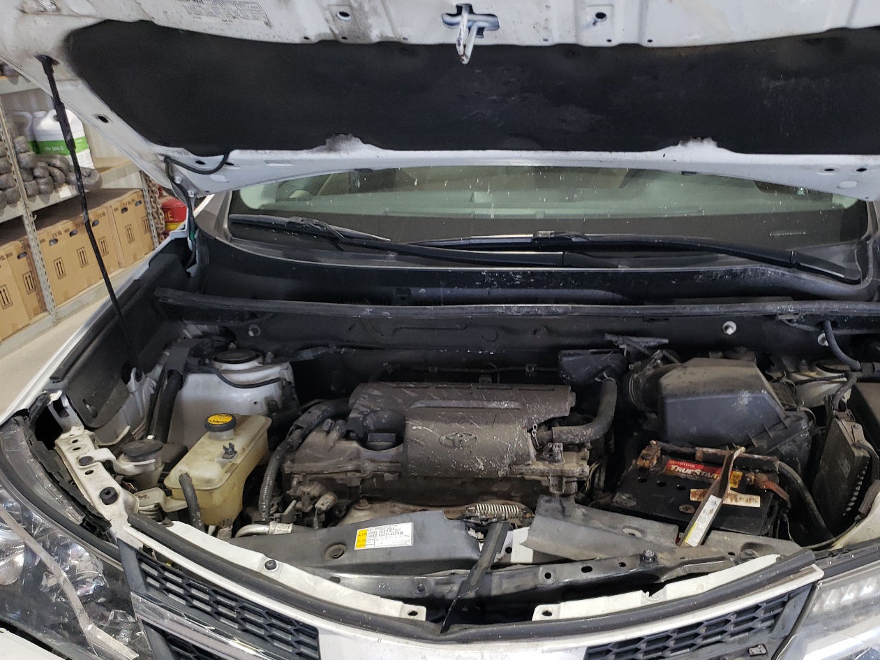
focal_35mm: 33
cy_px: 404
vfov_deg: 42.7
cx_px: 543
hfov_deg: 54.8
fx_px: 839
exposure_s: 1/120
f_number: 1.5
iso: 95
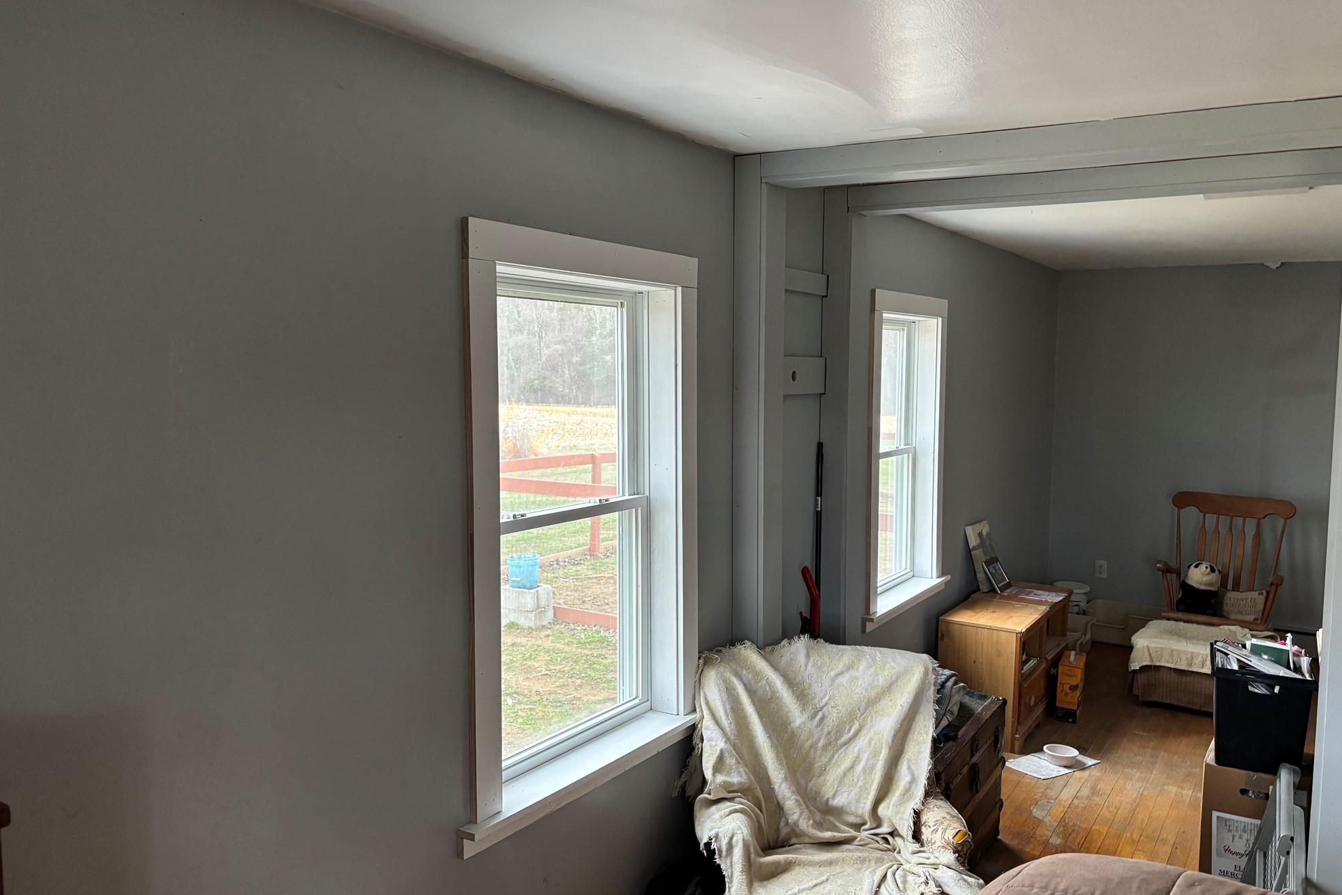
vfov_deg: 46.4
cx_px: 664
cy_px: 442
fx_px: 1044
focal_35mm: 28
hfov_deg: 65.5
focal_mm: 5.96
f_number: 1.6
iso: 250
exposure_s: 1/60
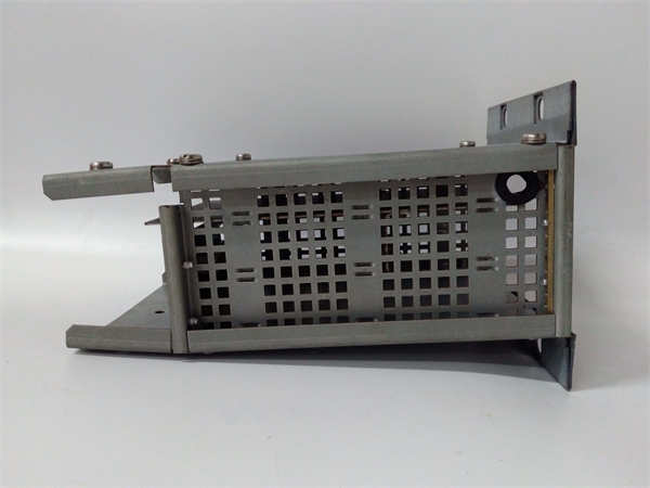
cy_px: 244
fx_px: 507
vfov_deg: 51.4
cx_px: 325
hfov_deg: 65.3
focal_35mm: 27
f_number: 2
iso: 445
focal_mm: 3.79
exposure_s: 1/33
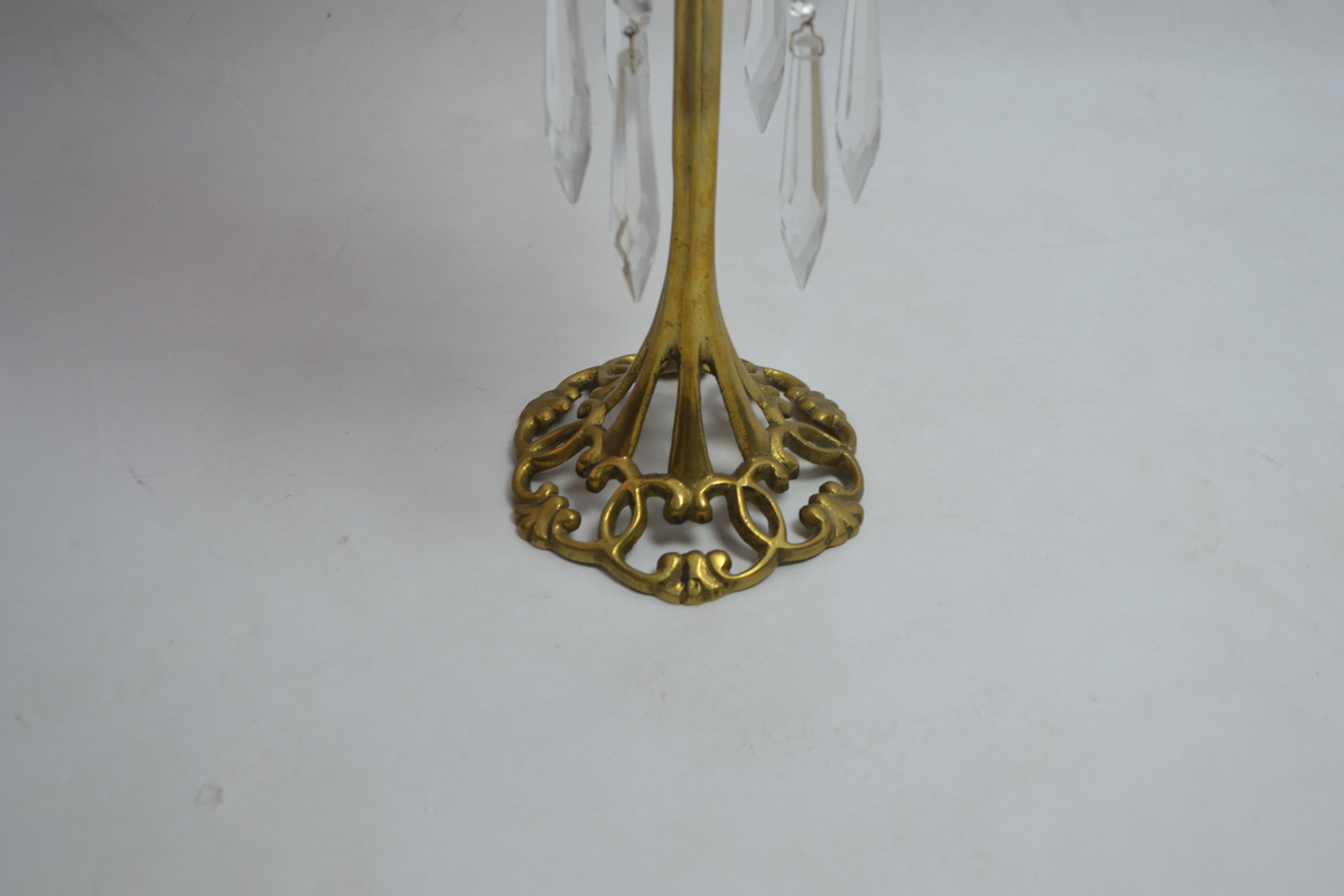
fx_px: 2240
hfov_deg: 33.4
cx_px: 672
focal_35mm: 60
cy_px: 448
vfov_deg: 22.6
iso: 400
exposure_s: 1/30
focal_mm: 40
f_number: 5.3
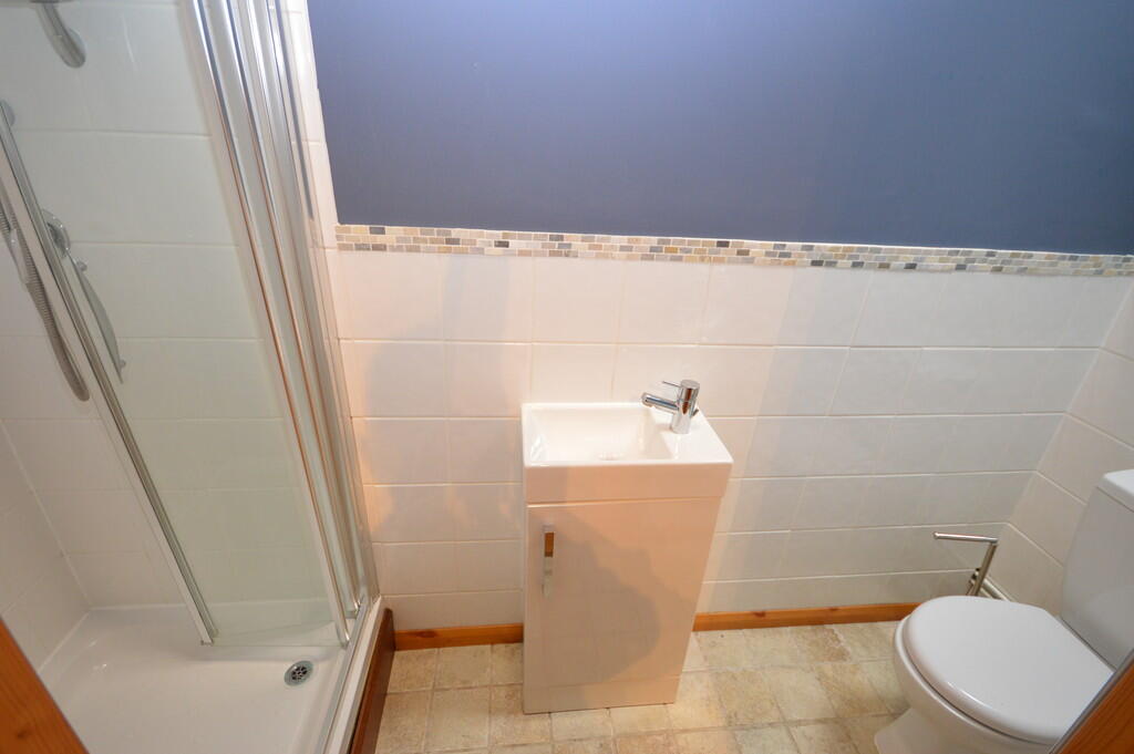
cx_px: 567
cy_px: 377
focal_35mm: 15
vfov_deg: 77.2
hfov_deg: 100.4
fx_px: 472
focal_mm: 10
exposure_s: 1/60
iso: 900
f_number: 4
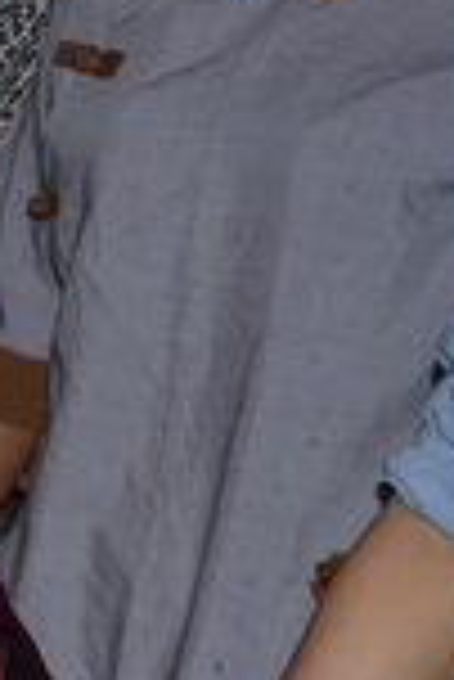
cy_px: 759
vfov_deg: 9.0
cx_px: -899
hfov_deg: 5.7
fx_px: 4249
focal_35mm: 225
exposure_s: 1/60
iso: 640
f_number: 4.5
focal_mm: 35
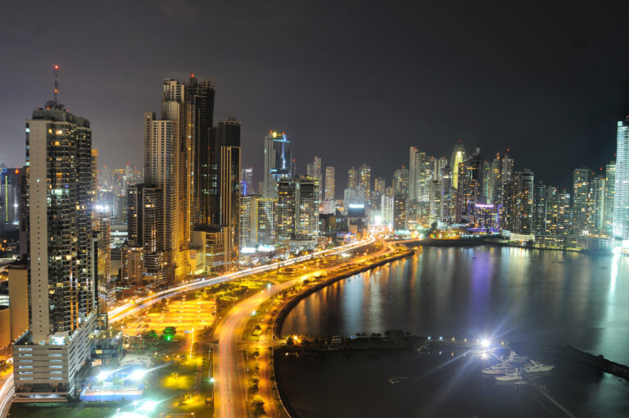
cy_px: 209
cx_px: 314
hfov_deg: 53.2
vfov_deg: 36.8
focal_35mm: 36
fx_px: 628
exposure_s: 20
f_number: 5.6
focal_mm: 24
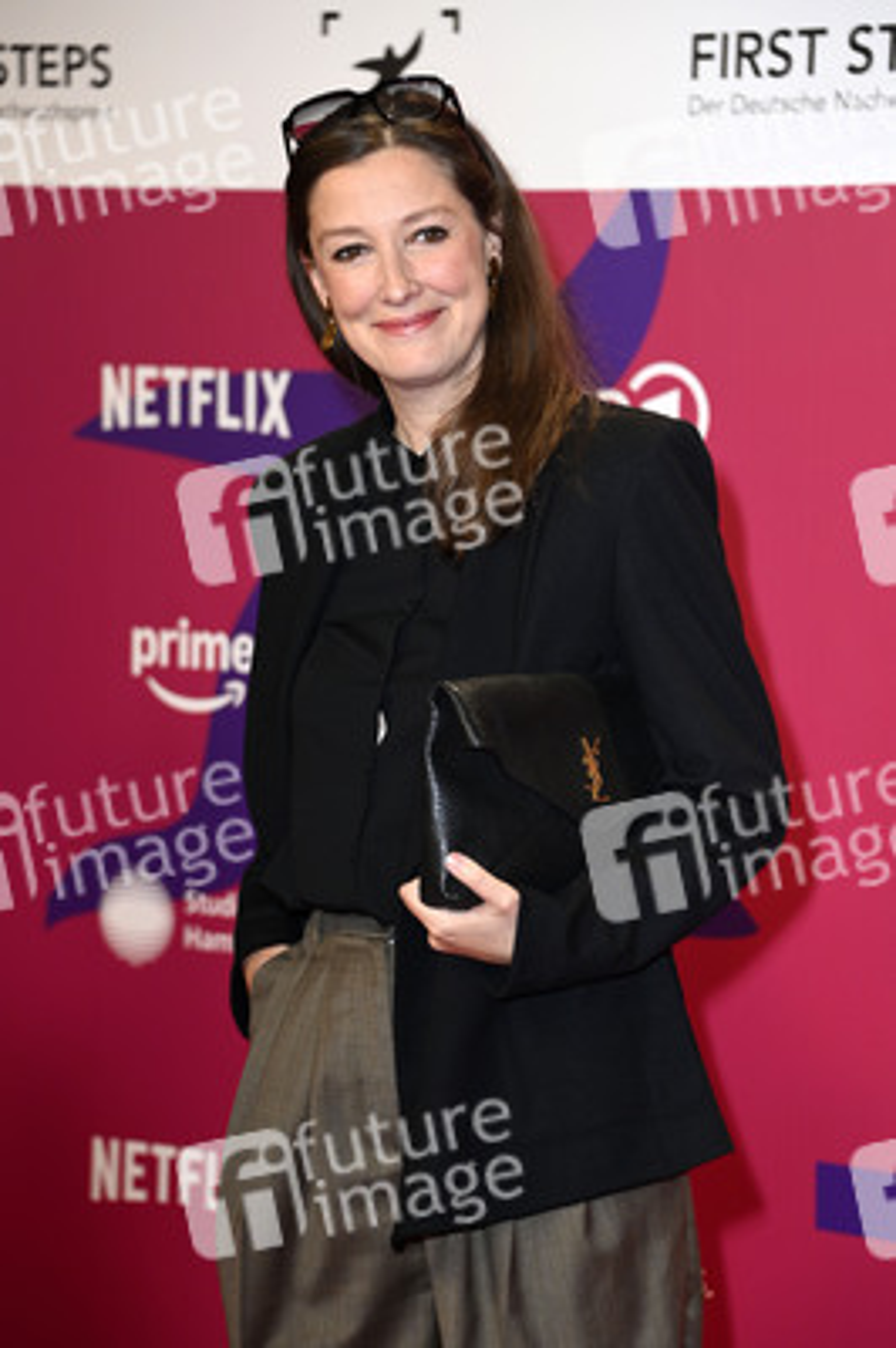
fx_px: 4562
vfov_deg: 16.8
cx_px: 448
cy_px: 674
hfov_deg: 11.2
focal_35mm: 122
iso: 640
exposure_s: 1/250
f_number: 5.6
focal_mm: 122
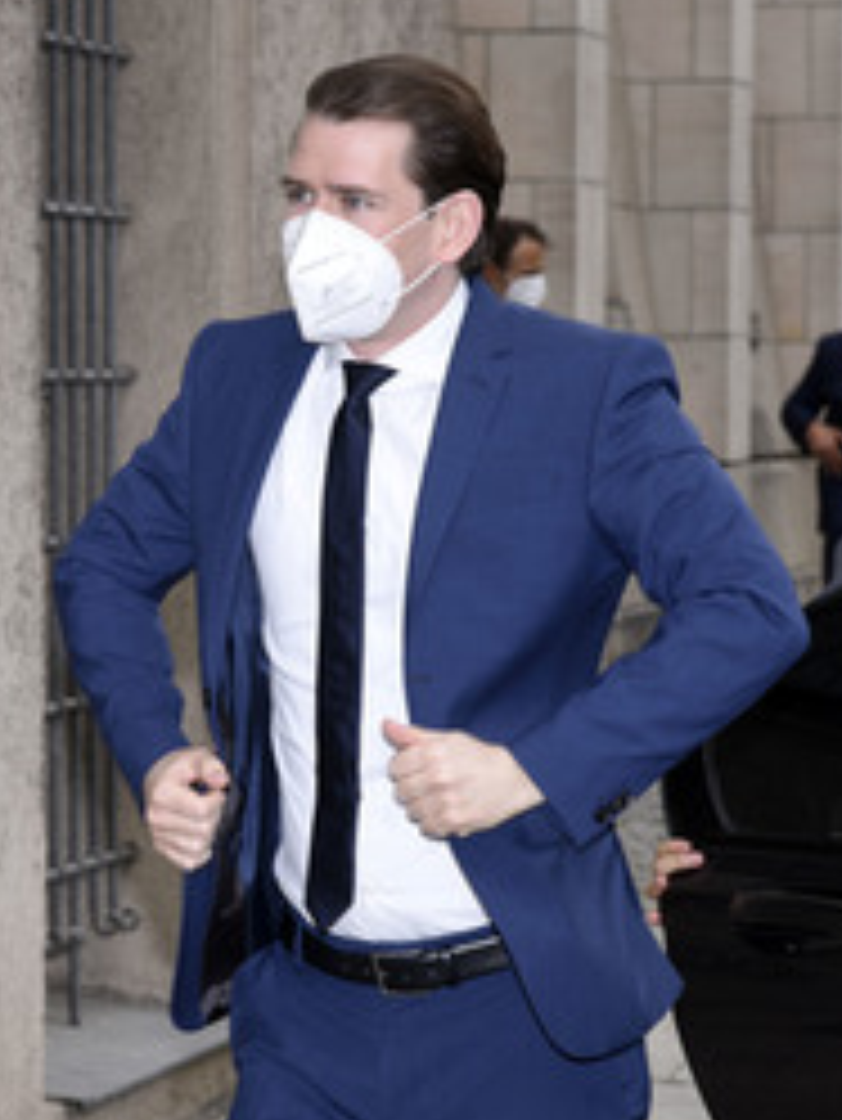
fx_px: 6772
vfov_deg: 9.5
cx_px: 340
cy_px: 643
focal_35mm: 209
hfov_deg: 7.1
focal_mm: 120
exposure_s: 1/160
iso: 320
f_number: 10
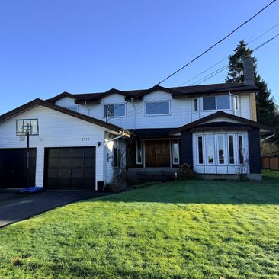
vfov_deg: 55.6
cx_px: 120
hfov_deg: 55.4
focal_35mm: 29
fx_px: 264
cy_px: 137
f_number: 1.78
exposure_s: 1/2110
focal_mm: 6.76
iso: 80
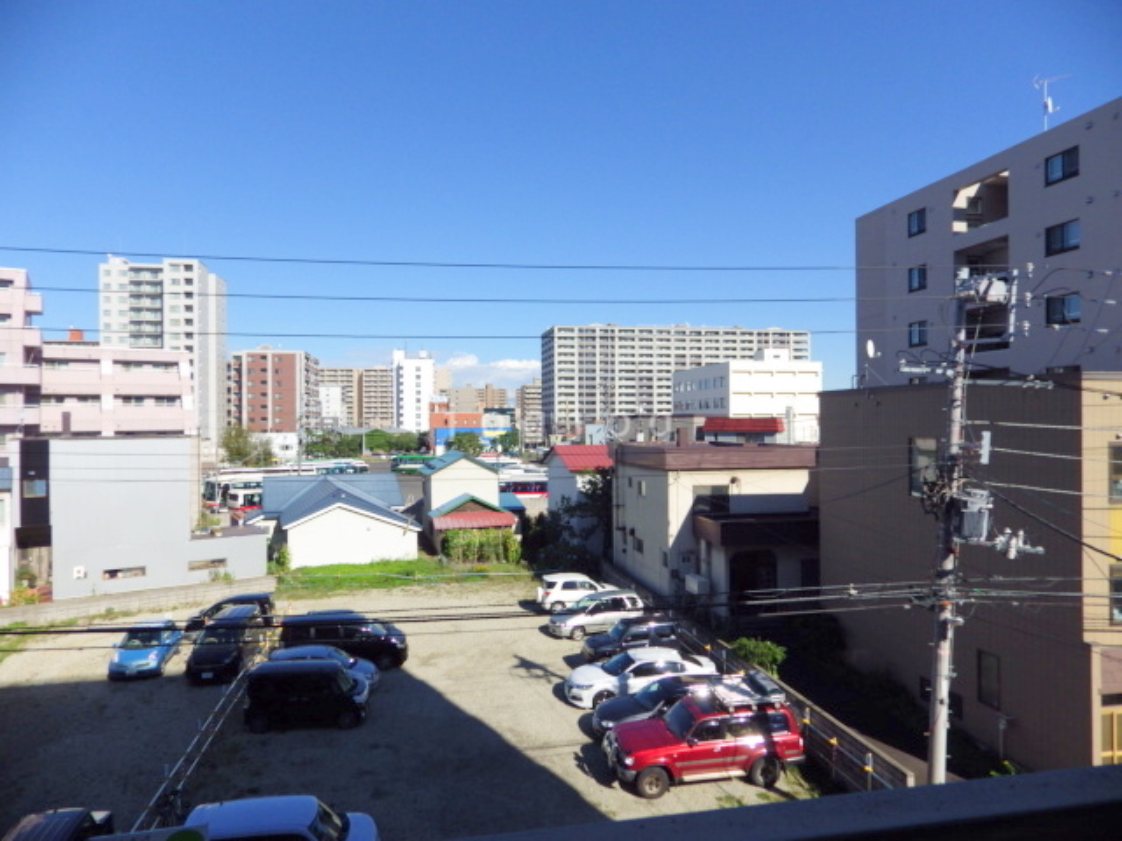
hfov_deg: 76.4
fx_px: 713
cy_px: 420
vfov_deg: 61.1
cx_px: 561
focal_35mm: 22
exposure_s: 1/200
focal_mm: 4
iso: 100
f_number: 9.7
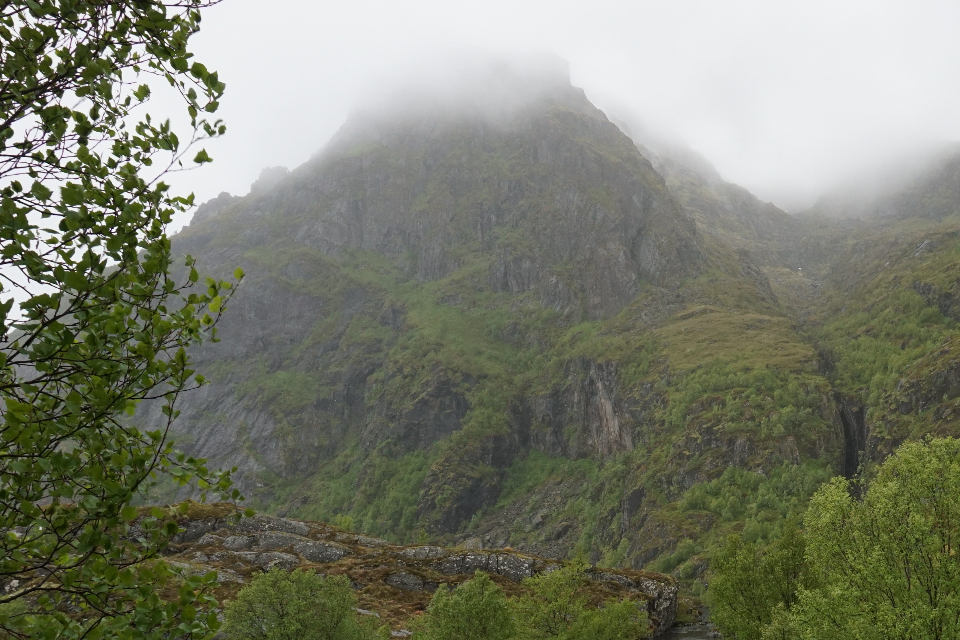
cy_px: 531
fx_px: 1147
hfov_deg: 43.9
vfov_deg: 30.3
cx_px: 720
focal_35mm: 43
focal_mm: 16
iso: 640
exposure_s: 1/60
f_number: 10
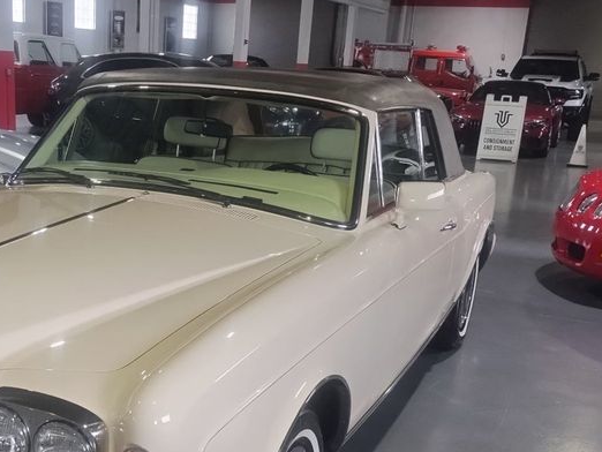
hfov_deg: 38.2
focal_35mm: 49
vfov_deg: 29.2
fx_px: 853
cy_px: 341
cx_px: 179
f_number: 1.7
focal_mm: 4.71
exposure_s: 1/120
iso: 120
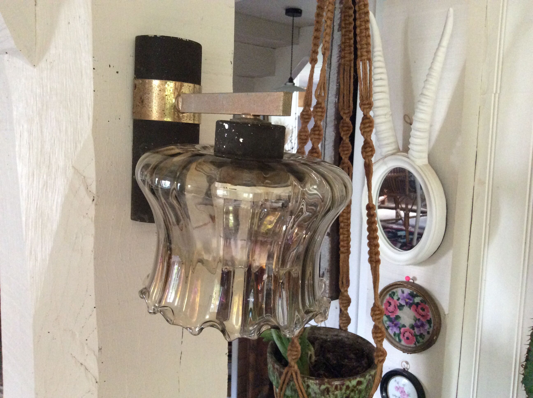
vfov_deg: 44.1
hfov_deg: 56.9
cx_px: 266
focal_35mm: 32
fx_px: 492
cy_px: 199
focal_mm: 3.3
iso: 250
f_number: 2.4
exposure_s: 1/25
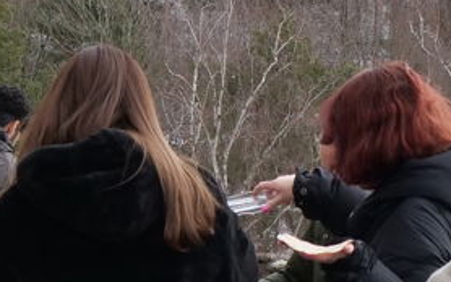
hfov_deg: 12.6
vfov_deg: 7.9
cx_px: 359
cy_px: 84
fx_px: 2041
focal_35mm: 166
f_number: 4.5
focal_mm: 16
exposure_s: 1/1000
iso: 400
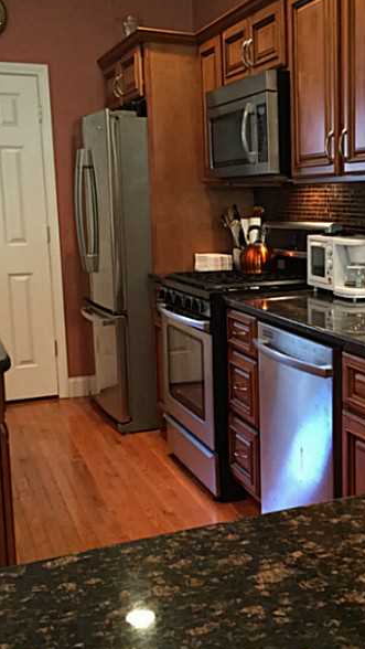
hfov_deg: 27.1
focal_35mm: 43
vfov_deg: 47.3
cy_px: 322
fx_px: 739
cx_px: 298
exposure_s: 1/30
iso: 200
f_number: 2.2
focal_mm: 4.15
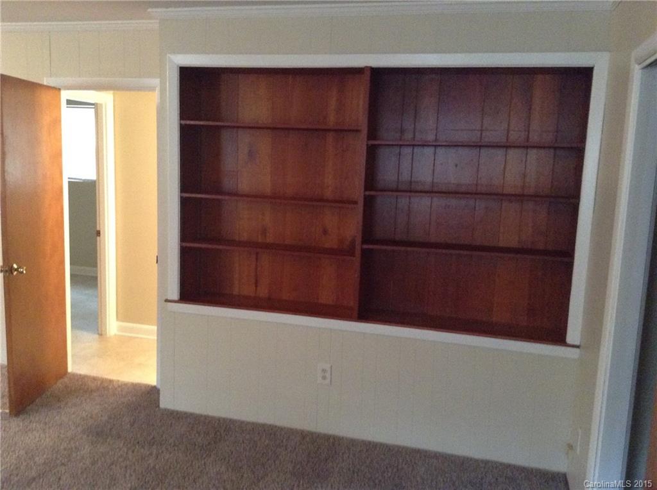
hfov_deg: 55.4
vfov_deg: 42.8
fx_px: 625
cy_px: 245
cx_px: 328
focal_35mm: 33
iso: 320
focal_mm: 3.3
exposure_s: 1/15
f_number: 2.4
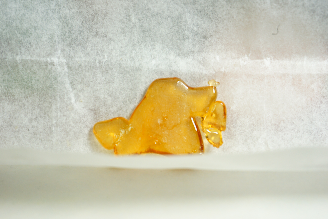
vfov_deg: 27.0
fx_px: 456
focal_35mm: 50
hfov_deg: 39.6
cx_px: 164
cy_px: 110
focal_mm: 50
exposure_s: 1/50
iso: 640
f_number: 11
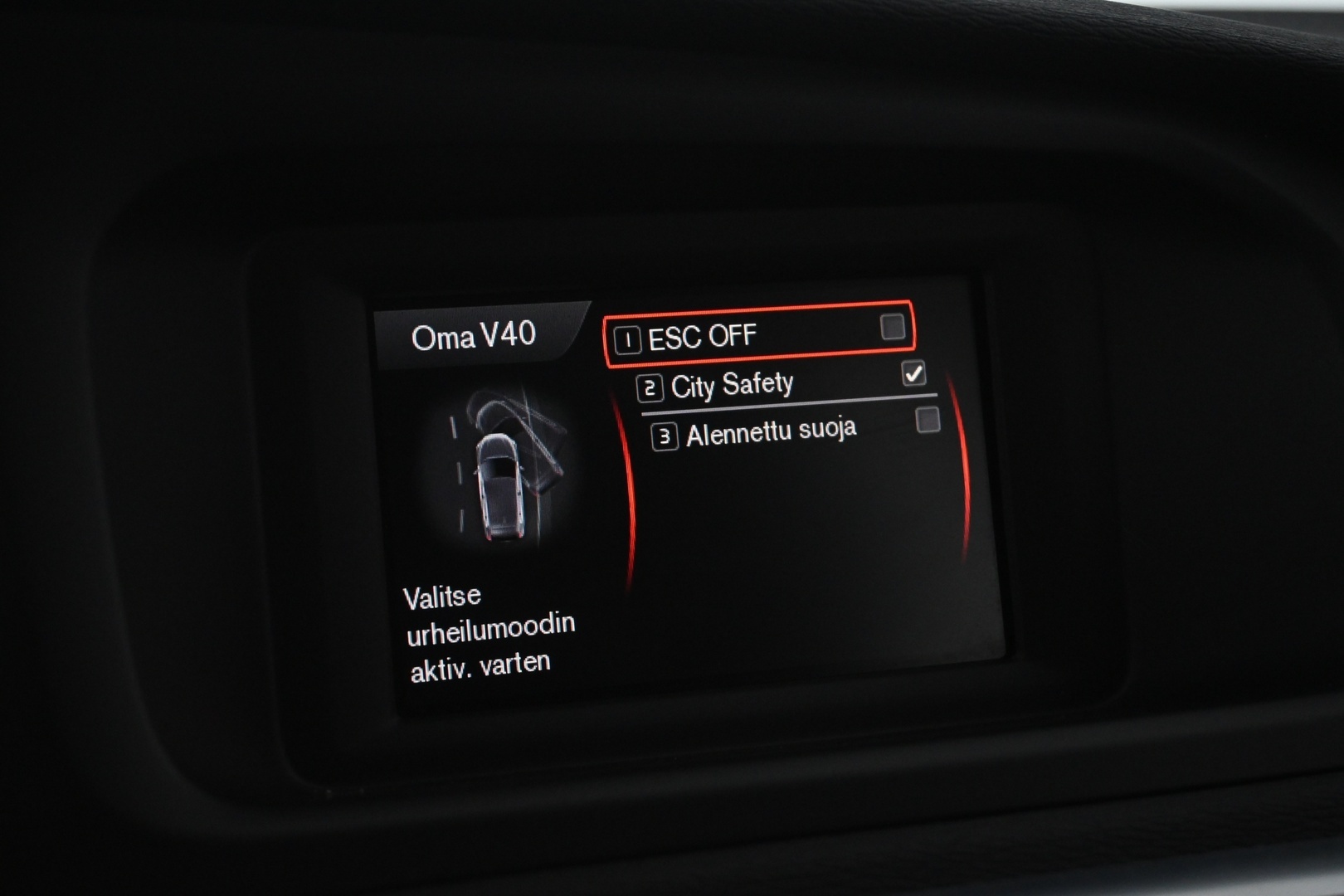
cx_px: 672
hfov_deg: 30.5
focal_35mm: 66
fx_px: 2464
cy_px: 448
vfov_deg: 20.6
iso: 2800
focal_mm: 44
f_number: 6
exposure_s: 1/80
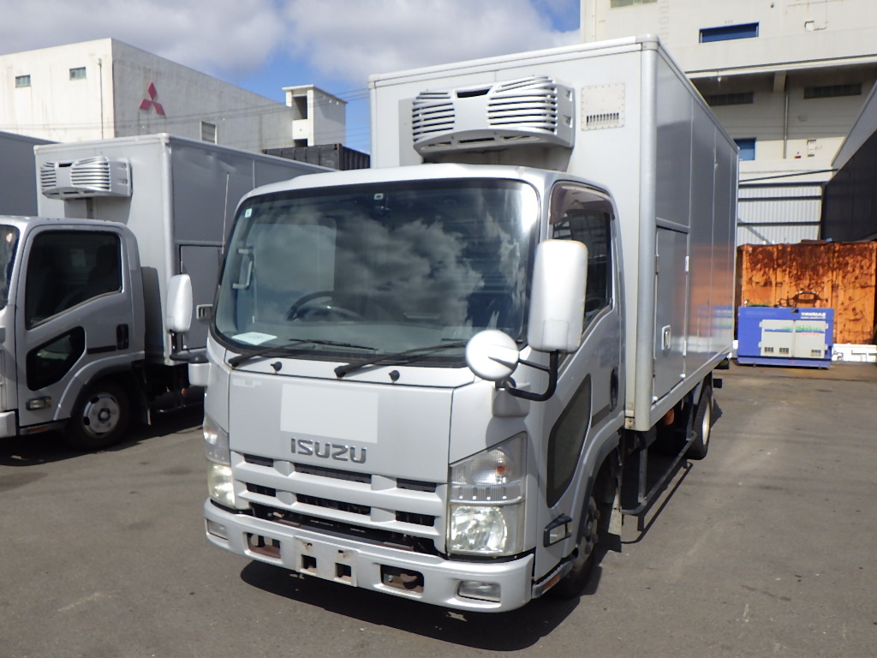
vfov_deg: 49.7
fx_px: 709
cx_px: 438
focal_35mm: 28
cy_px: 329
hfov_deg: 63.4
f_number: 4.2
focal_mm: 5
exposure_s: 1/1500
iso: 125
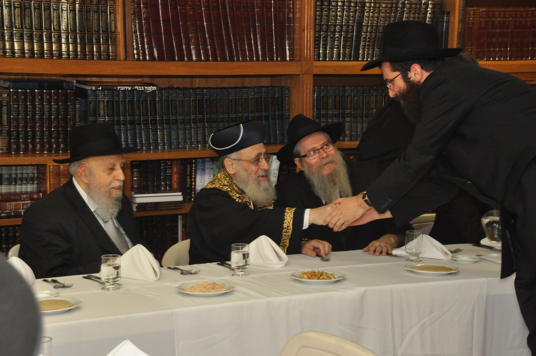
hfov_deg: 27.0
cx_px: 268
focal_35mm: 75
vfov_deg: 18.1
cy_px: 178
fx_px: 1115
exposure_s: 1/60
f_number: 10
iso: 1250
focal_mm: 50
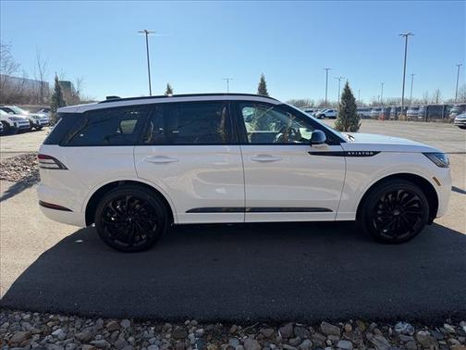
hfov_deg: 71.6
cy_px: 175
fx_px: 323
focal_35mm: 24
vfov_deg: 56.8
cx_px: 233
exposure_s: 1/3759
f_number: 1.78
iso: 100
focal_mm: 6.76
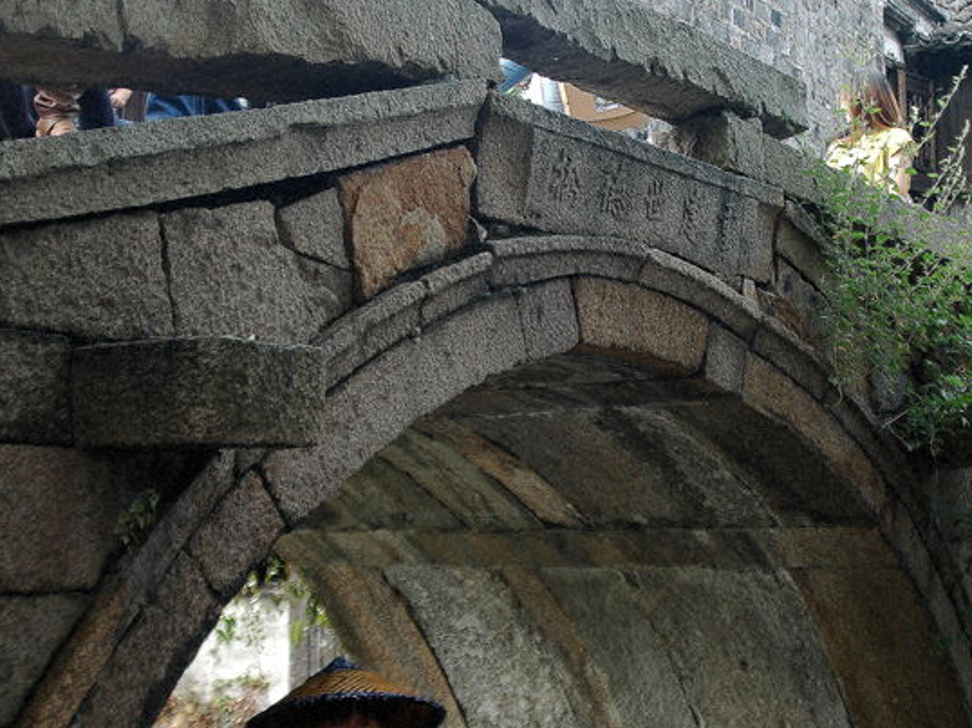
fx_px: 1684
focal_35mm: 60
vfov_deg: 24.4
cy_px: 368
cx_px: 537
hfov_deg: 32.2
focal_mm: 28
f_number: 5.6
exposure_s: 1/60
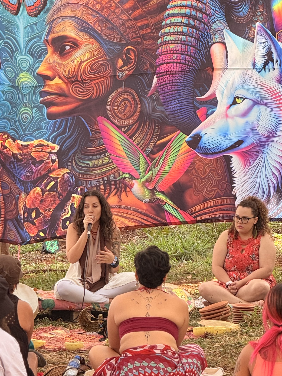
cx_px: 165
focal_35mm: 226
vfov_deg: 8.8
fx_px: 2455
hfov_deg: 6.6
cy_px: 154
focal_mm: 15.66
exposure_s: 1/99
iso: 80
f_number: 2.8
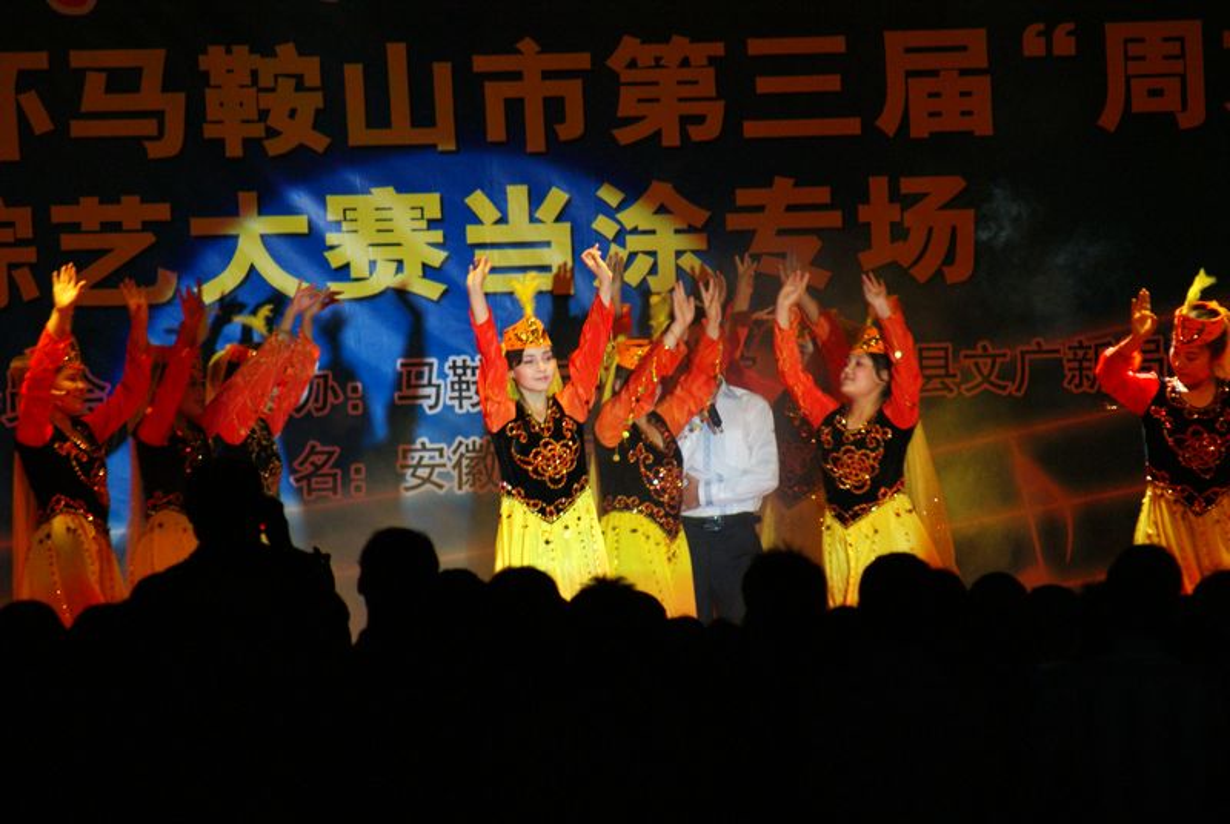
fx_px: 12831
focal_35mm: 375
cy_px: 412
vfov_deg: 3.7
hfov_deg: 5.5
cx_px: 615
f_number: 5.6
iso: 400
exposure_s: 1/100
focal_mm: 250
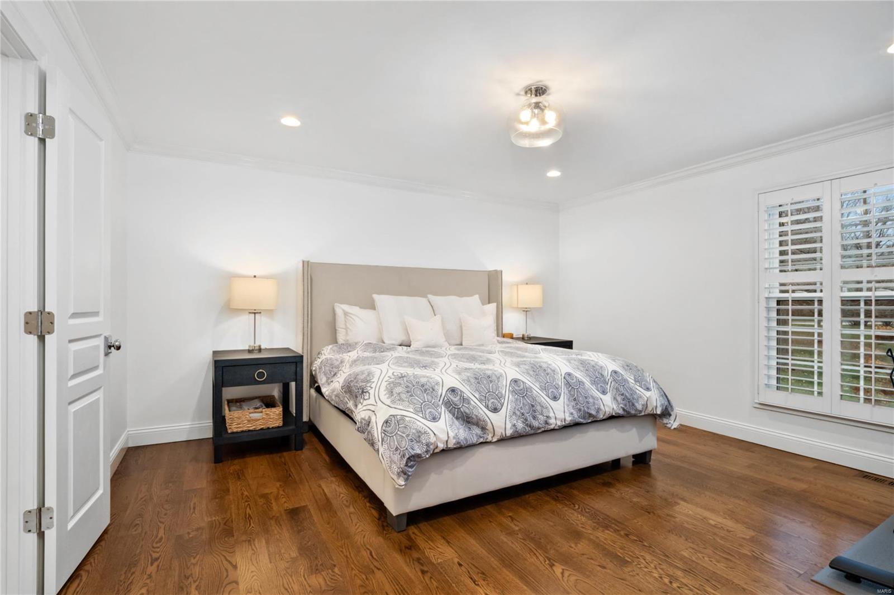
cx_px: 447
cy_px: 298
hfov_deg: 96.7
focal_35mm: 16
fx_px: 397
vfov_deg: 73.7
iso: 400
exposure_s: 1/30
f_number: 10
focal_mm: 8
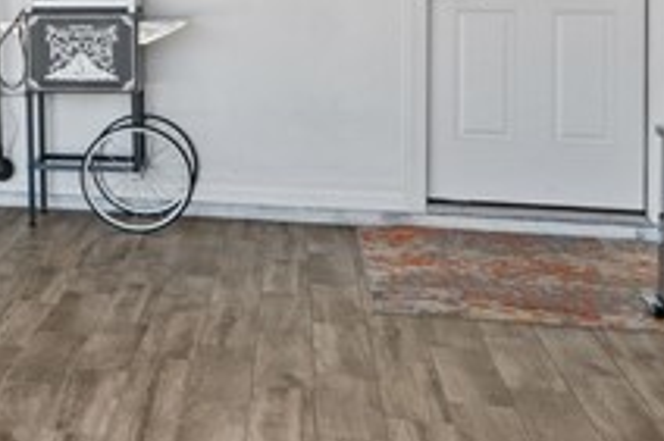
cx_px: -341
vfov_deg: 16.3
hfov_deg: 20.9
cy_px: -5
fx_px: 1511
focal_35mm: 82
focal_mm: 16
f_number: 9
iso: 200
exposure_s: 1/20
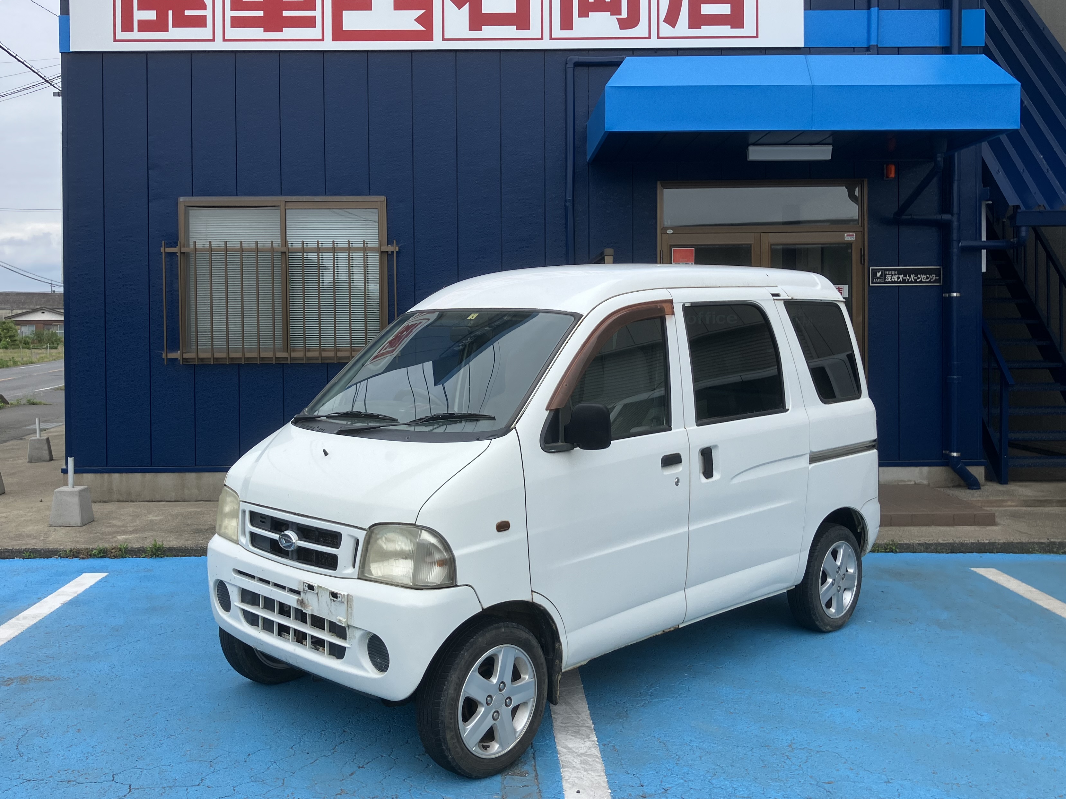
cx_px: 494
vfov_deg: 41.7
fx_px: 1047
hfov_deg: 53.9
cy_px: 359
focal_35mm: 34
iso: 32
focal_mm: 3.99
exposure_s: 1/796
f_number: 1.8
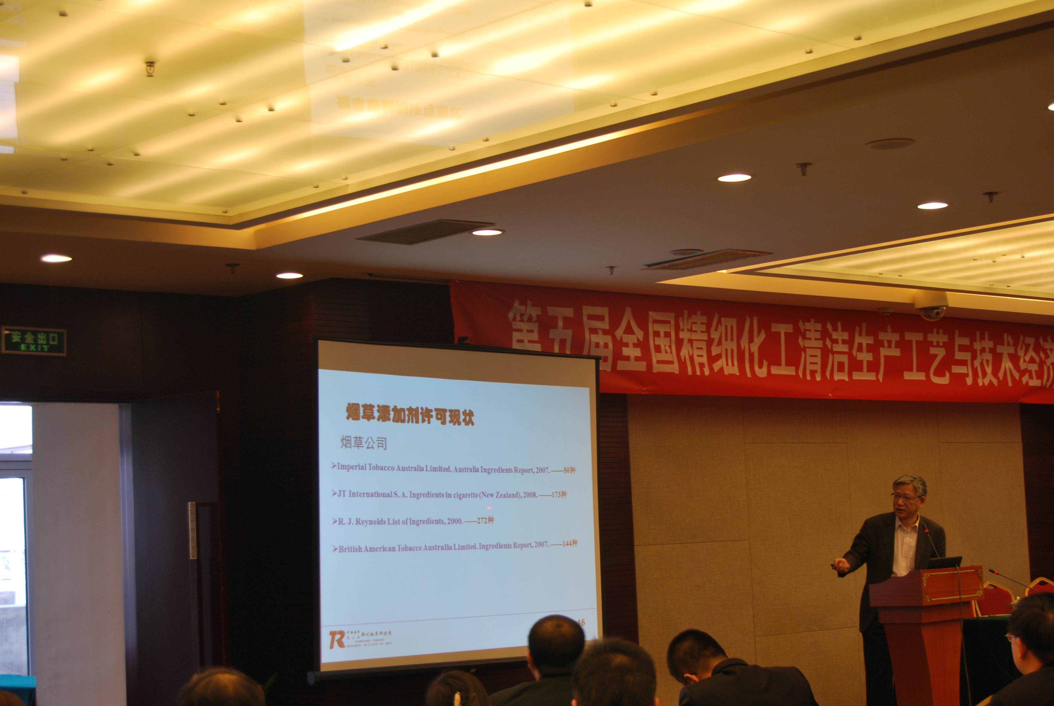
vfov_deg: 21.6
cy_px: 353
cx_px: 527
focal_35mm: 63
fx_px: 1847
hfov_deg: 31.9
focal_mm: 42
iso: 200
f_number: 5.3
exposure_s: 1/30
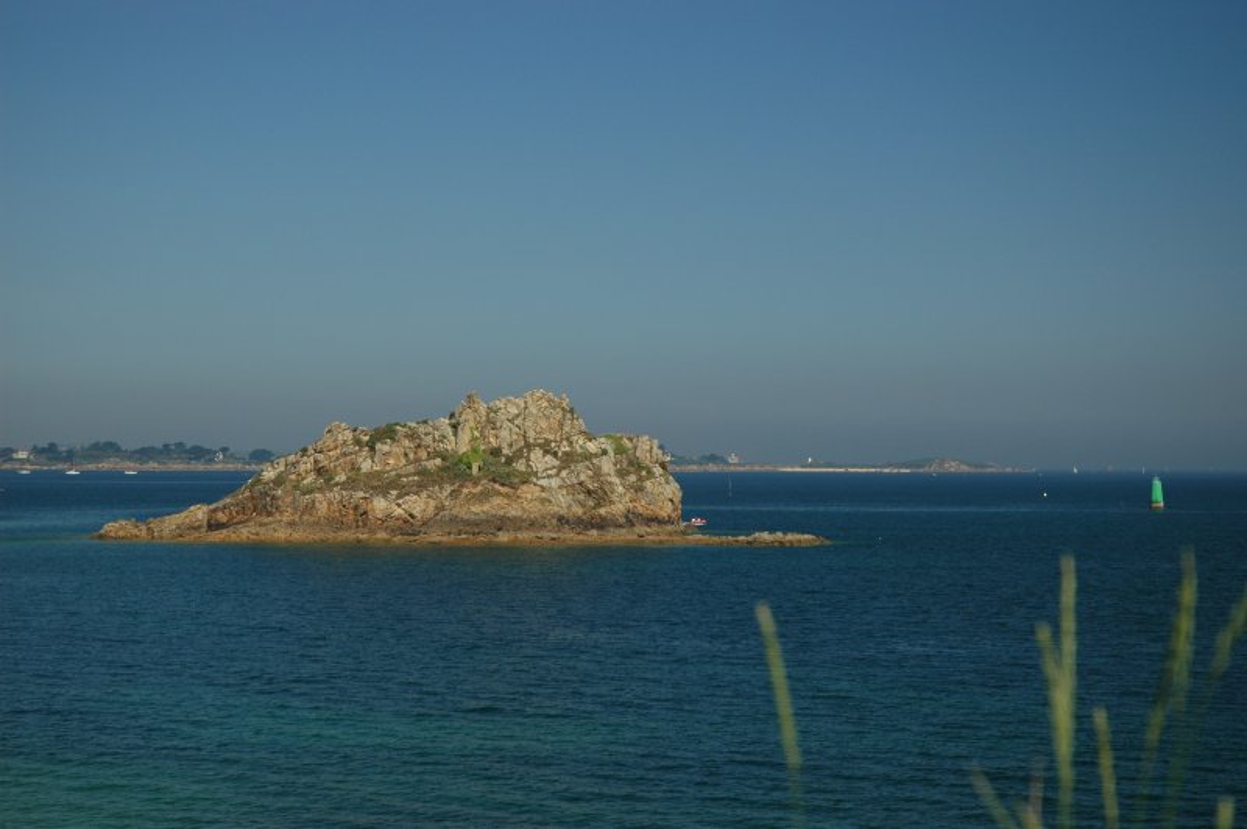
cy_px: 414
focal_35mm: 82
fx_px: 2855
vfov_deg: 16.5
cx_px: 624
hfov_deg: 24.6
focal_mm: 55
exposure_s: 1/250
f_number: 6.3
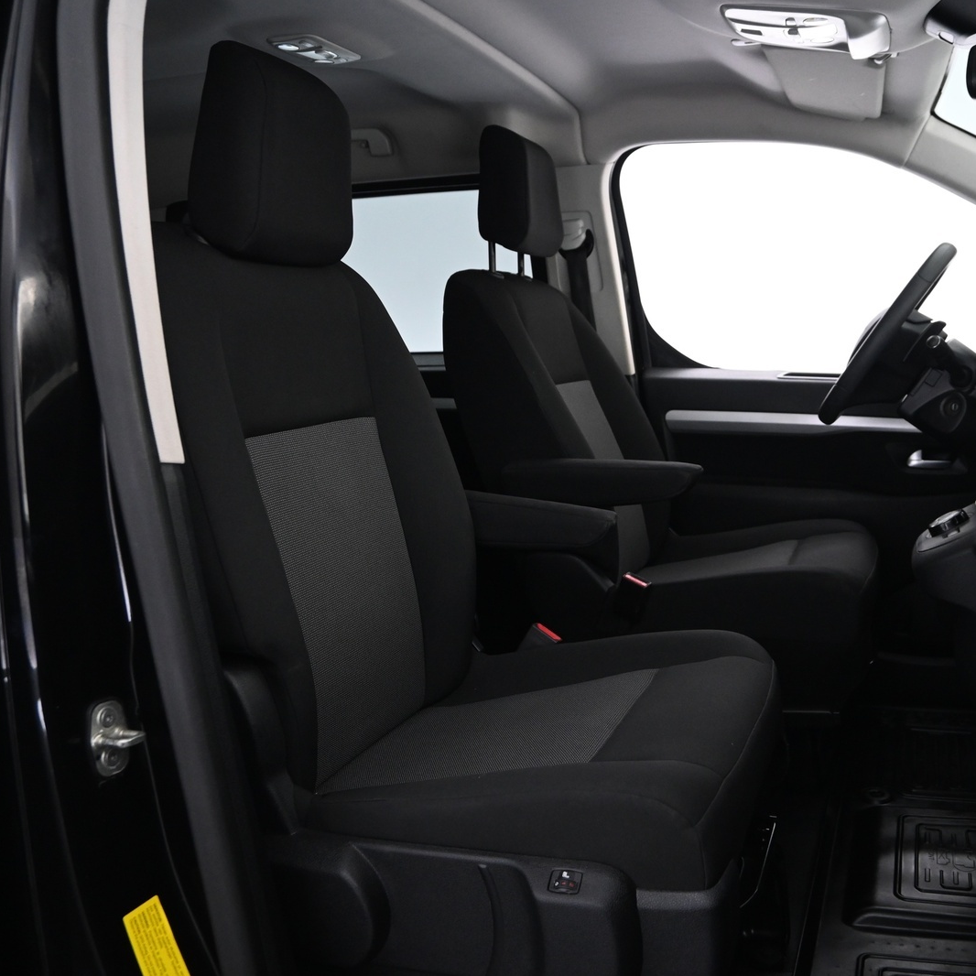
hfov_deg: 52.1
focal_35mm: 31
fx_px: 989
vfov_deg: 52.5
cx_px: 600
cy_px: 493
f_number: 3.5
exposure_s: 1/15
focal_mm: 16
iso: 1600
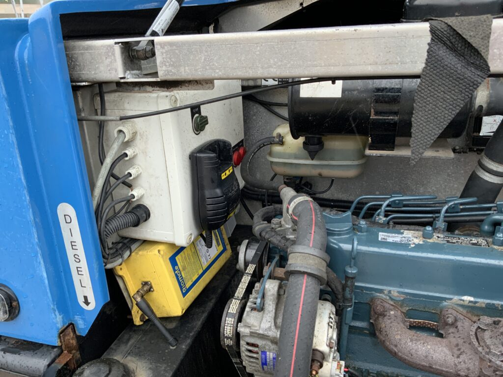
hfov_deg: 61.7
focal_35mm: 29
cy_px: 188
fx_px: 421
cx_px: 252
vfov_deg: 48.2
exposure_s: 1/107
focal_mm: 3
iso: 64
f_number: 1.8
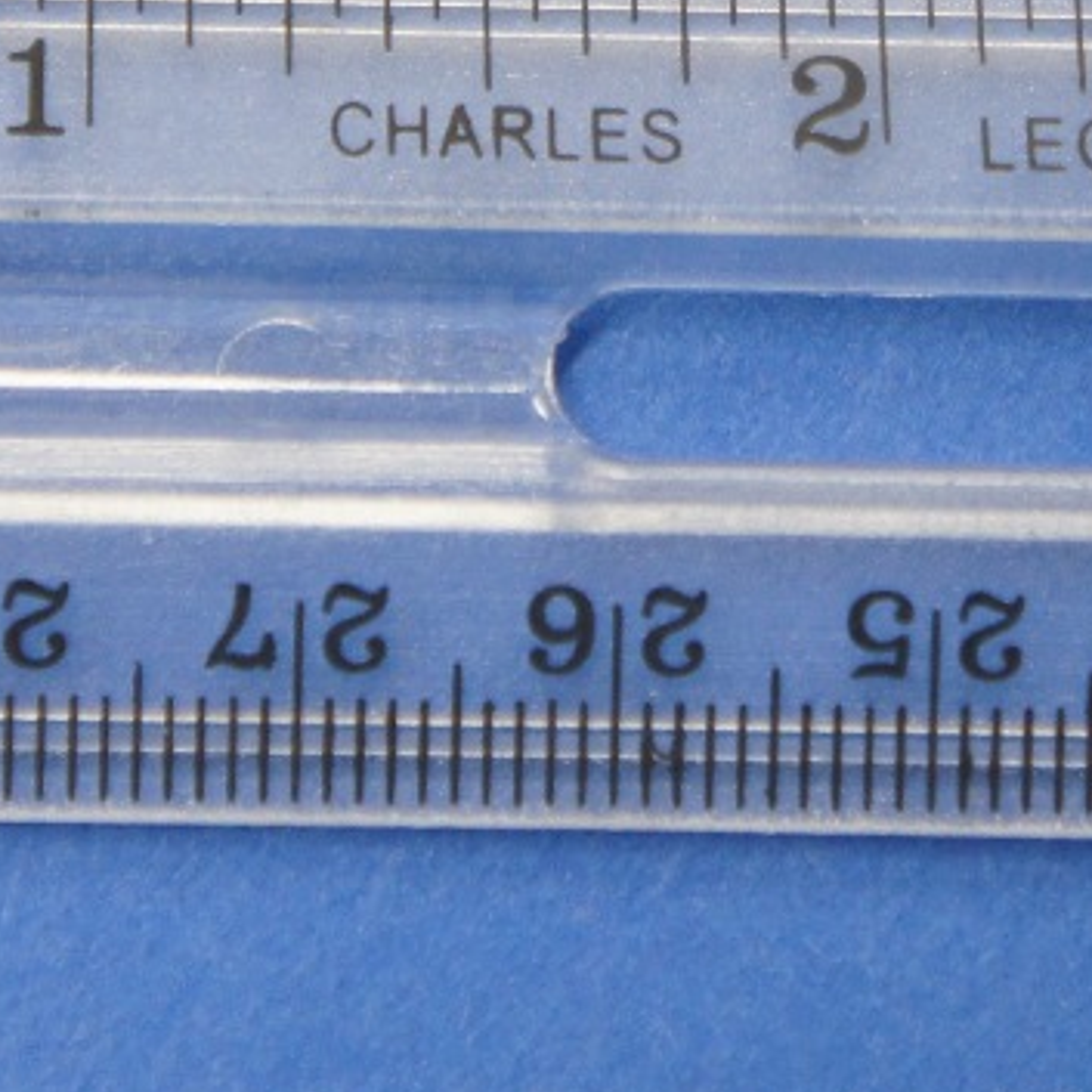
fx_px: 9065
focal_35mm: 254
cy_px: -189
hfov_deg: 6.9
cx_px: 464
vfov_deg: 6.8
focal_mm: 44
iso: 500
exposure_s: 1/80
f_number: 5
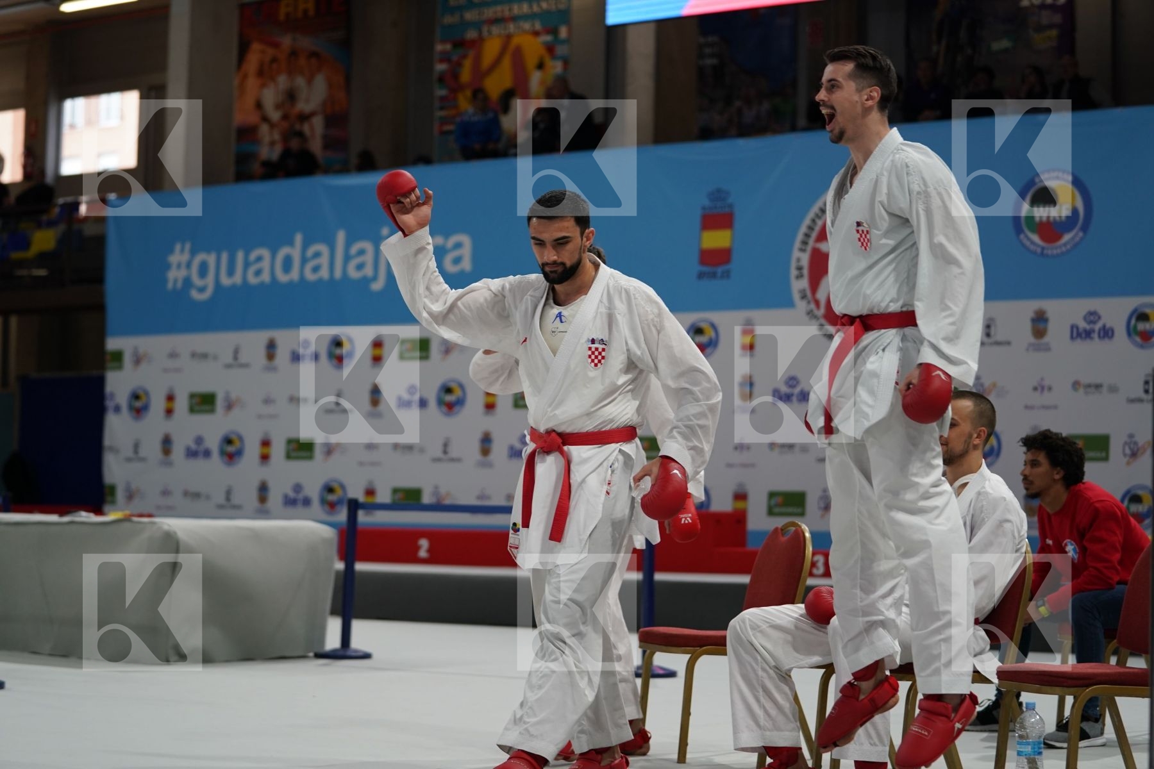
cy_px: 384
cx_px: 577
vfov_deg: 18.7
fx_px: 2340
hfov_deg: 27.7
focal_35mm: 73
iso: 800
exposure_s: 1/500
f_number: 2.8
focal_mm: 73
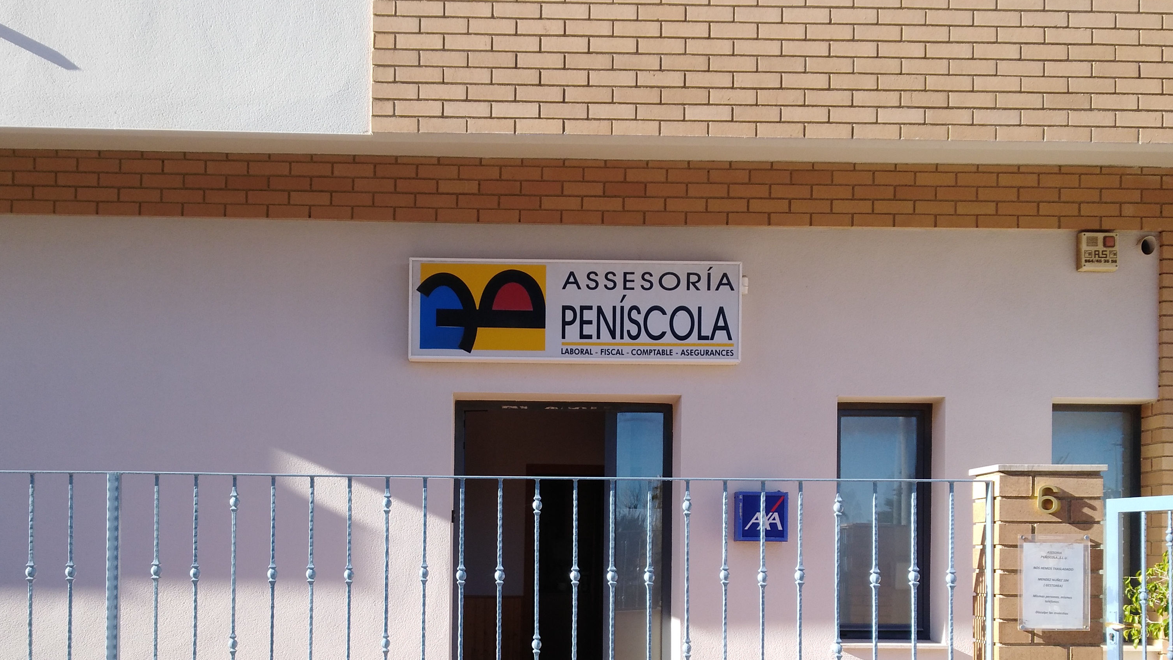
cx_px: 537
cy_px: 528
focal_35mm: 38
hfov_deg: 52.7
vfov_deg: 30.4
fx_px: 1182
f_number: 2.2
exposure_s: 1/456
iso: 100
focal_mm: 3.83
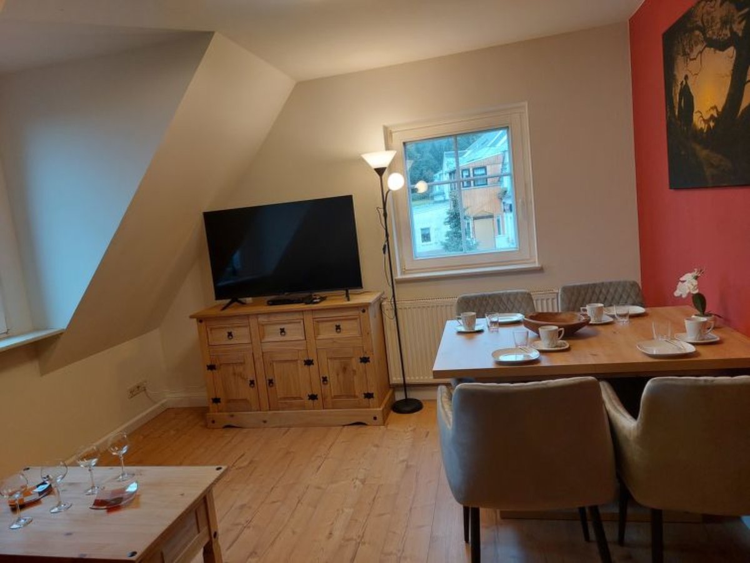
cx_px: 375
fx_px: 542
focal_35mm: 25
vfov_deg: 54.9
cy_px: 282
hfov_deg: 69.4
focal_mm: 5.23
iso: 125
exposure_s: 1/50
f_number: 1.8
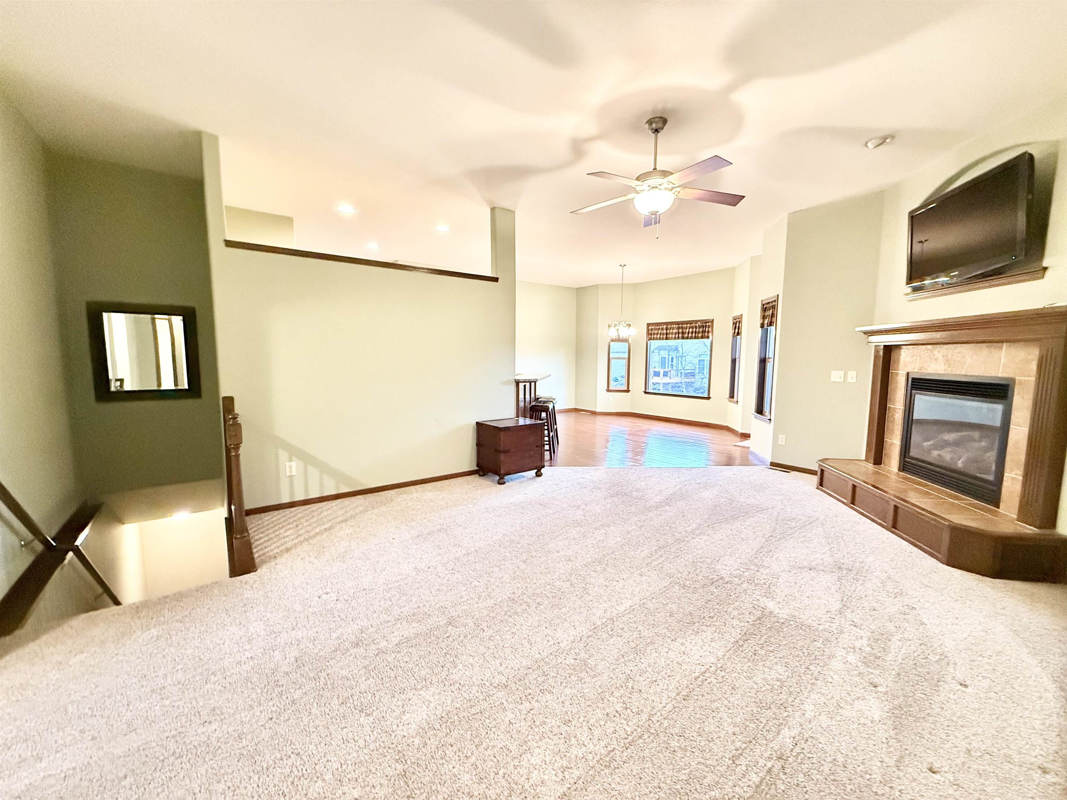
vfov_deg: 85.7
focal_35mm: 14
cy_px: 400
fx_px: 432
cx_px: 534
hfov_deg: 102.1
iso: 1000
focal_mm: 2.22
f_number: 2.2
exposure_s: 1/60
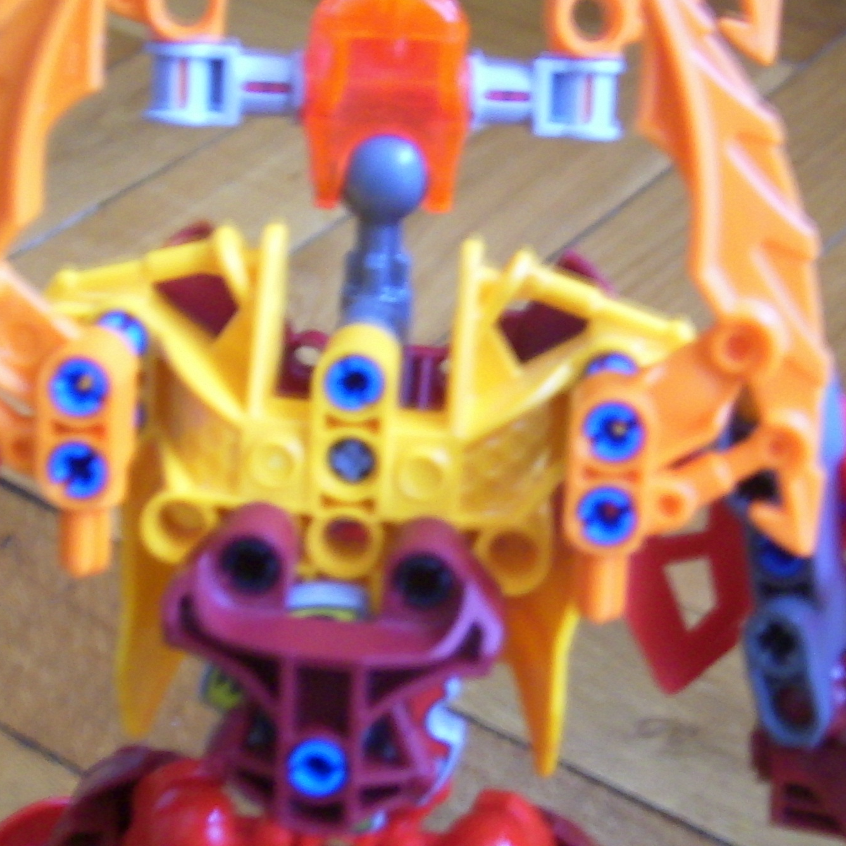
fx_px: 1797
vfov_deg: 26.5
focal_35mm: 65
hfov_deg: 26.5
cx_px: 439
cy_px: 461
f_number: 2.8
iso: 50
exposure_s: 1.1
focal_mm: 5.99
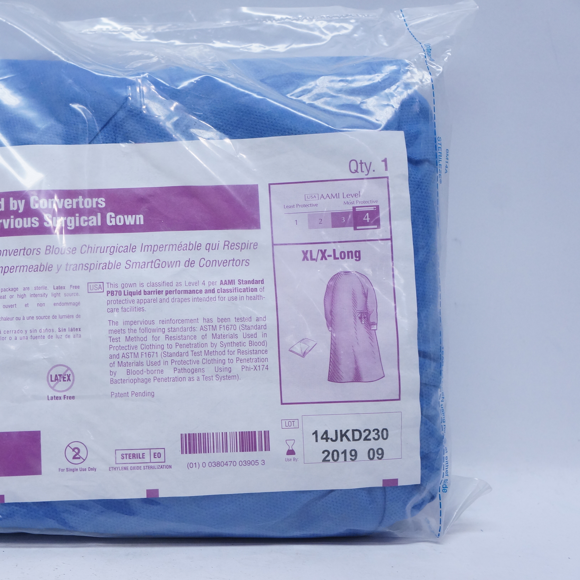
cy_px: 290
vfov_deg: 34.0
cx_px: 148
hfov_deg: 33.4
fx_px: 948
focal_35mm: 50
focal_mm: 26
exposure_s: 1/100
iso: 800
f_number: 5.6
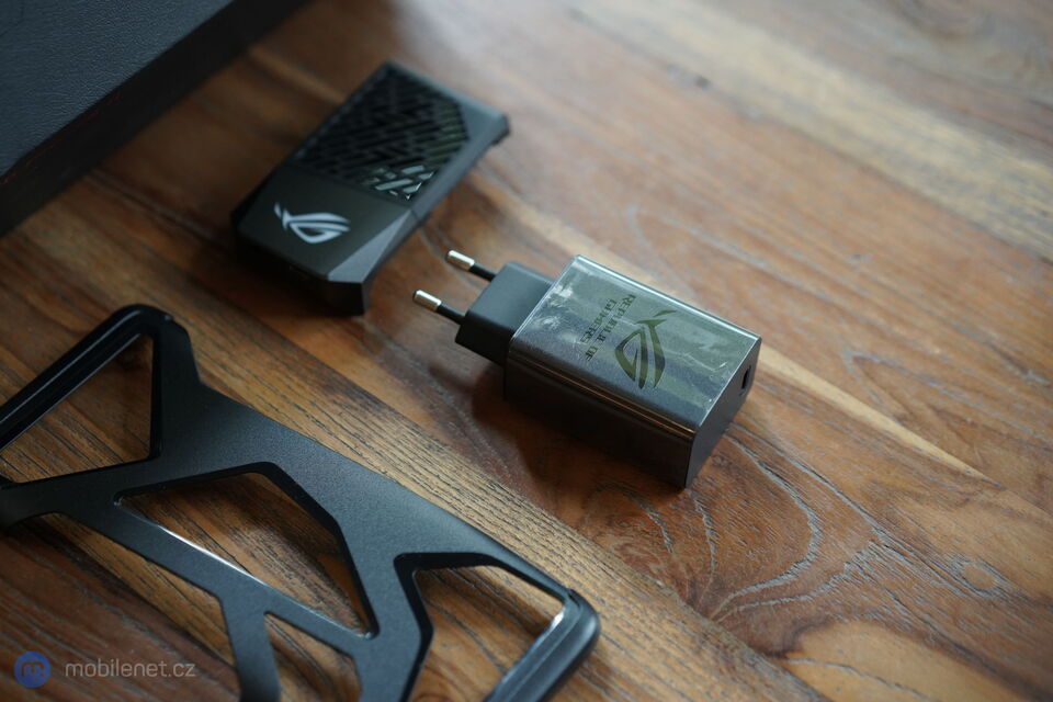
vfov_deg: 24.6
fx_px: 1609
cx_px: 526
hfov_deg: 36.2
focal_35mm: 55
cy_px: 351
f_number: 3.2
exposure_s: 1/160
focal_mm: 55
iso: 2500
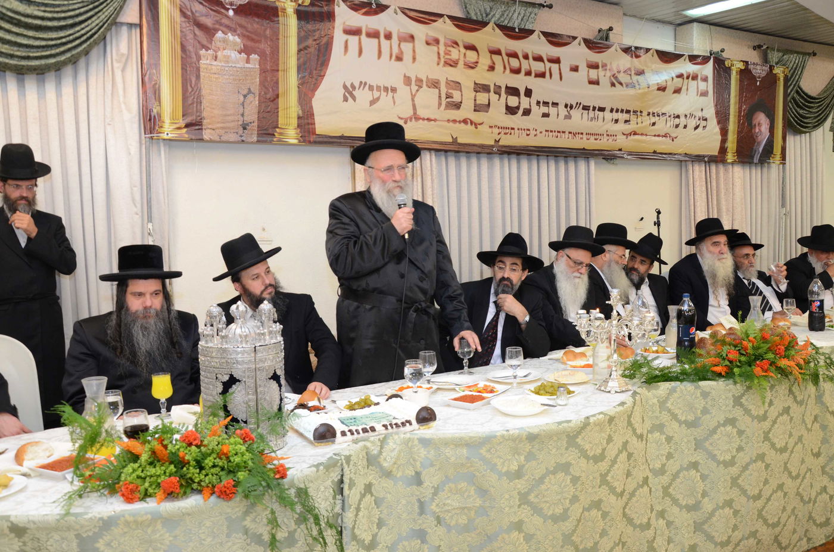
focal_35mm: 27
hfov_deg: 67.5
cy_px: 276
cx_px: 417
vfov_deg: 47.7
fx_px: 624
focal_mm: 18
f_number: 5
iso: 1250
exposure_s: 1/60
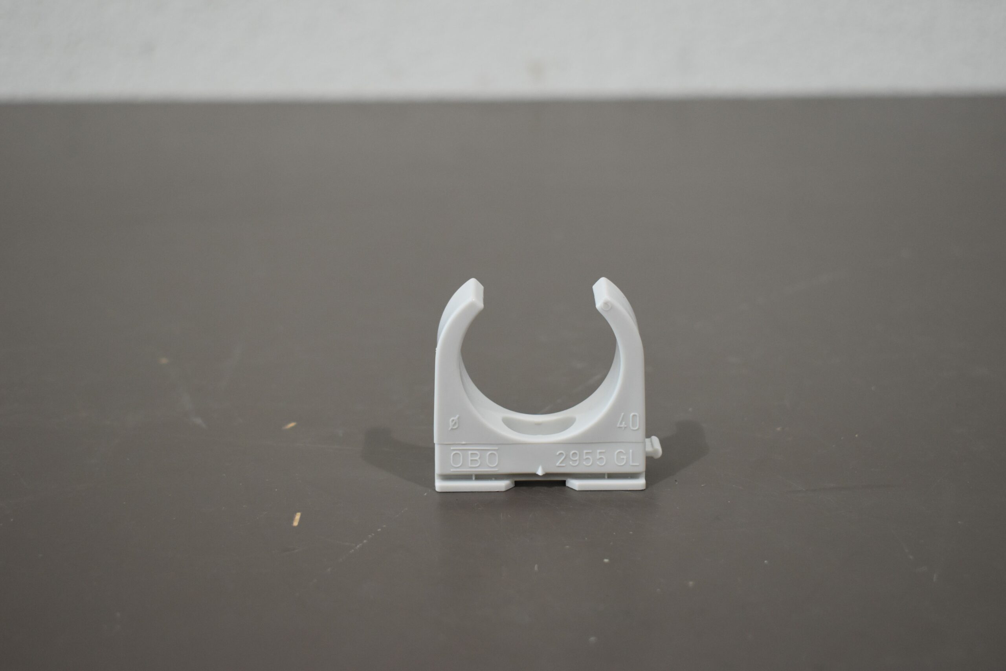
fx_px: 1677
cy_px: 336
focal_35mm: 60
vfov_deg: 22.6
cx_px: 503
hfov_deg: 33.4
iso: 800
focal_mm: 40
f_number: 4.8
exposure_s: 1/250
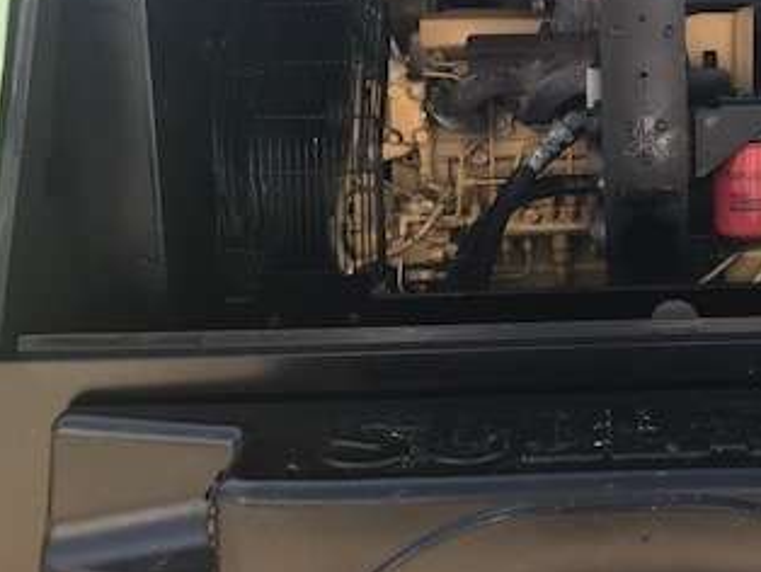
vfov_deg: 25.6
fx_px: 1254
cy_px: 196
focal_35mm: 57
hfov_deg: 32.4
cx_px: 652
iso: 20
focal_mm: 3.99
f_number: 1.8
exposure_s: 1/313
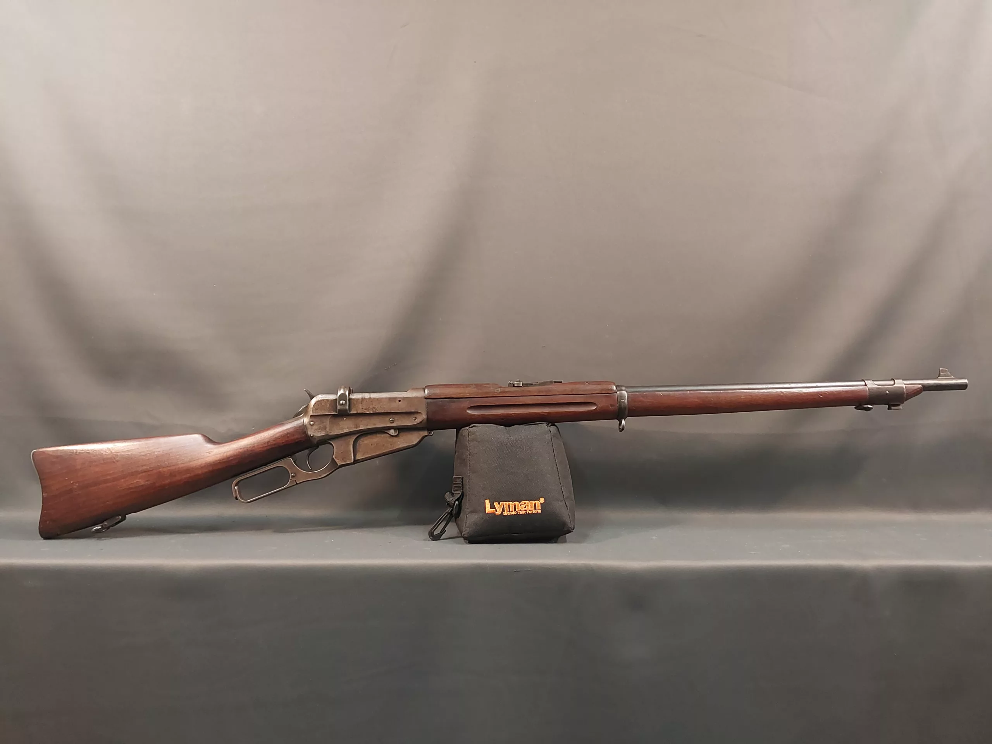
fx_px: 774
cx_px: 496
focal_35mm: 27
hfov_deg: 65.3
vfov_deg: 51.4
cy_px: 372
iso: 320
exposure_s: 1/33.3
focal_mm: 4
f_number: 1.8
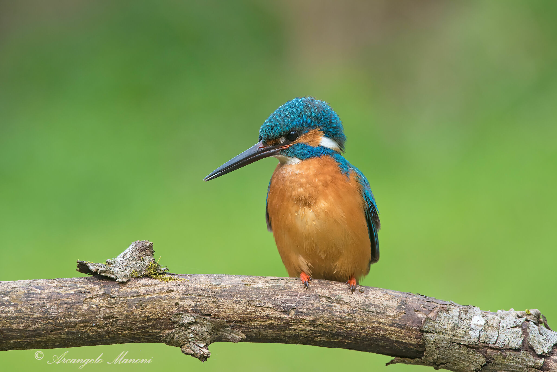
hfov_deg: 6.9
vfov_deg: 4.6
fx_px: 4643
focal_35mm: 300
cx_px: 278
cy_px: 186
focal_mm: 300
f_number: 10
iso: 640
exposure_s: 1/200
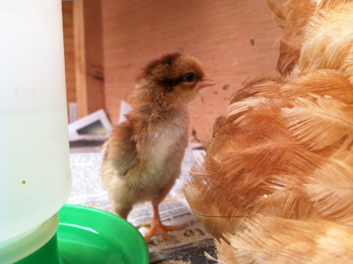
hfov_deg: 52.7
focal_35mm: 35
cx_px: 176
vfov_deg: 40.6
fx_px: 356
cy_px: 132
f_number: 2.8
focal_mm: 3.85
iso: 80
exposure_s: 1/121
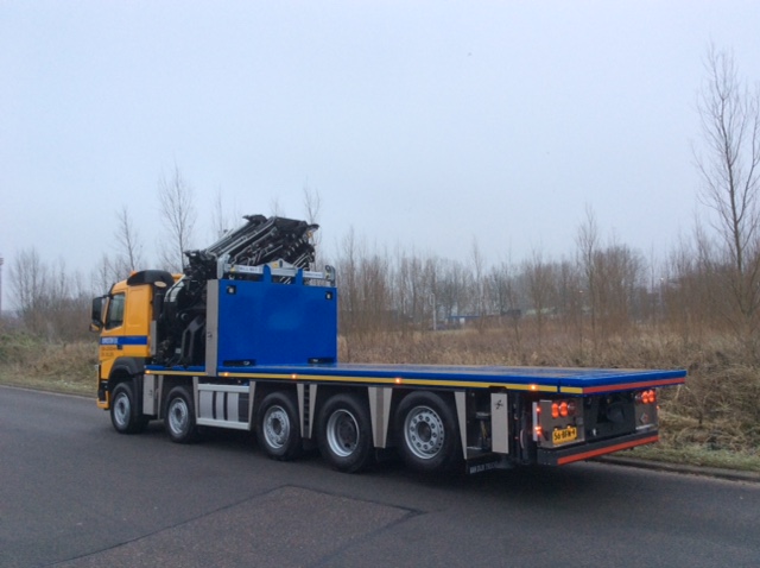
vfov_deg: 44.1
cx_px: 380
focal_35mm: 32
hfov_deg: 56.9
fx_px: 702
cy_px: 284
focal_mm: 3.3
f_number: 2.4
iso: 50
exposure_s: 1/60
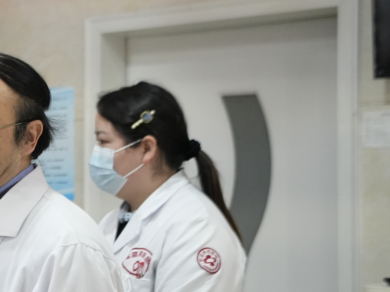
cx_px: -168
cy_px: 192
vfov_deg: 14.5
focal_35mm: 102
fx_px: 1149
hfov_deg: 17.6
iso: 4000
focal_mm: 35
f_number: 2.8
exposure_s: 1/500
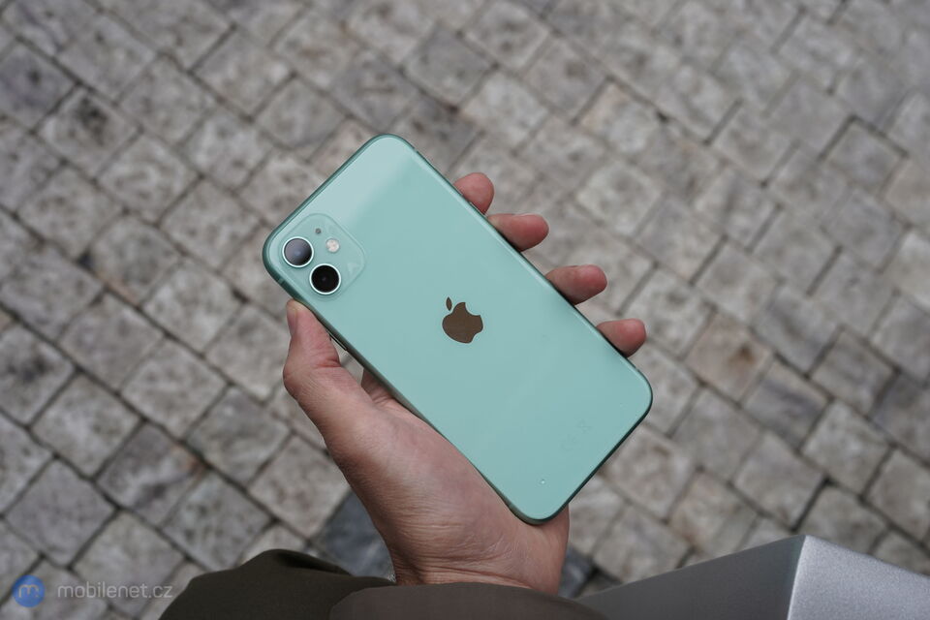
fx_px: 1421
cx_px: 465
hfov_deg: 36.2
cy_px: 310
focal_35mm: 55
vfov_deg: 24.6
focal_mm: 55
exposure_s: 1/250
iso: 250
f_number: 7.1
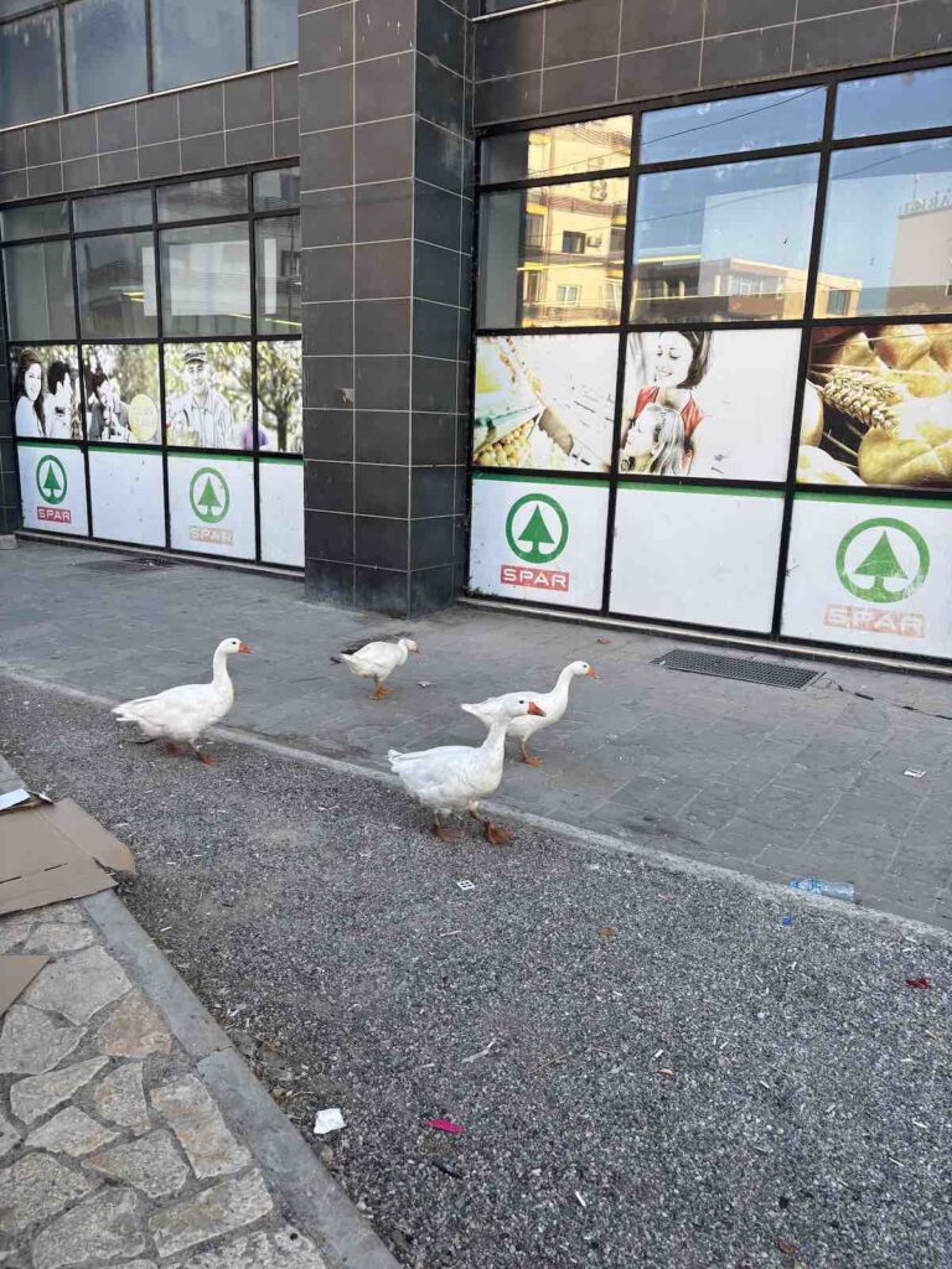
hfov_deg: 53.1
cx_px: 476
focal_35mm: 26
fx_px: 953
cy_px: 634
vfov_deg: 67.3
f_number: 1.6
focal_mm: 5.96
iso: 40
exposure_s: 1/257
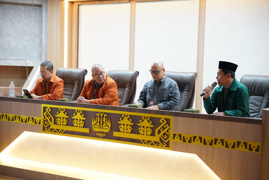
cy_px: 90
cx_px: 134
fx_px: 523
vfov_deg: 19.5
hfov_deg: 28.8
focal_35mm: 70
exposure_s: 1/100
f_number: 2.8
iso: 2000
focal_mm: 70
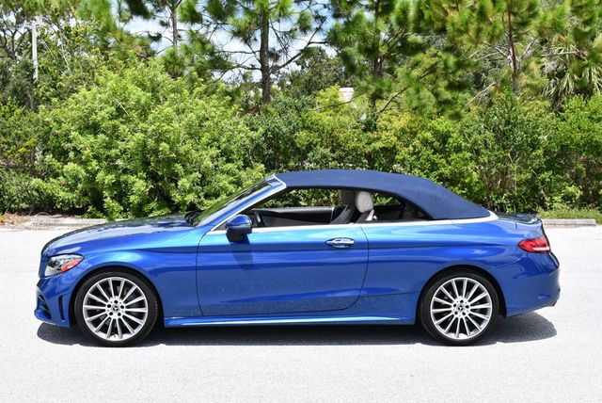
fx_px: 870
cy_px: 202
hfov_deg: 38.2
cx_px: 301
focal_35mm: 52
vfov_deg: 26.0
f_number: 8
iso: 110
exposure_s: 1/250
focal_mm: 26
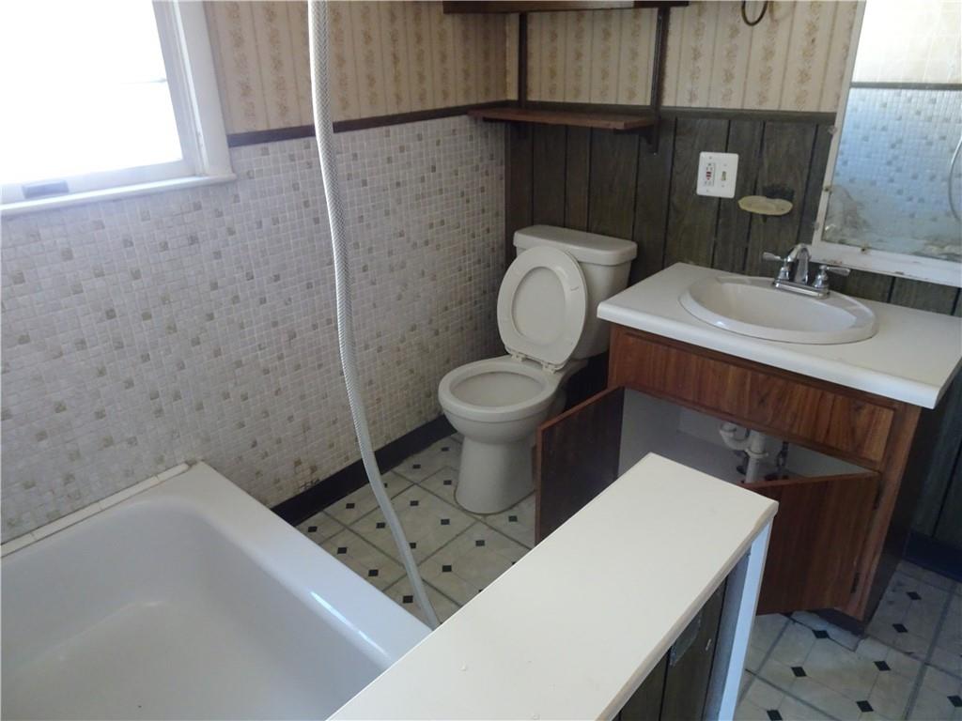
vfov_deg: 56.8
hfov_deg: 71.6
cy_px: 360
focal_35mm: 24
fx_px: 667
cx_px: 481
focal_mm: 4.1
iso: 640
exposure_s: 1/30
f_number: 3.5
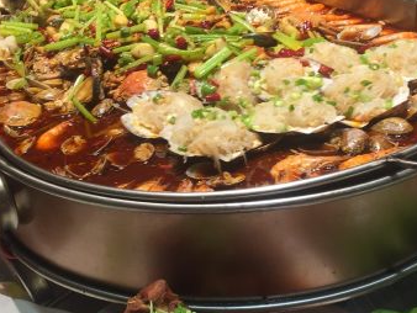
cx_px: 204
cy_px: 193
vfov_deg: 24.4
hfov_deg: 32.2
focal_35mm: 60
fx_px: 723
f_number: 2.2
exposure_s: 1/50
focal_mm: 4.15
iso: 40
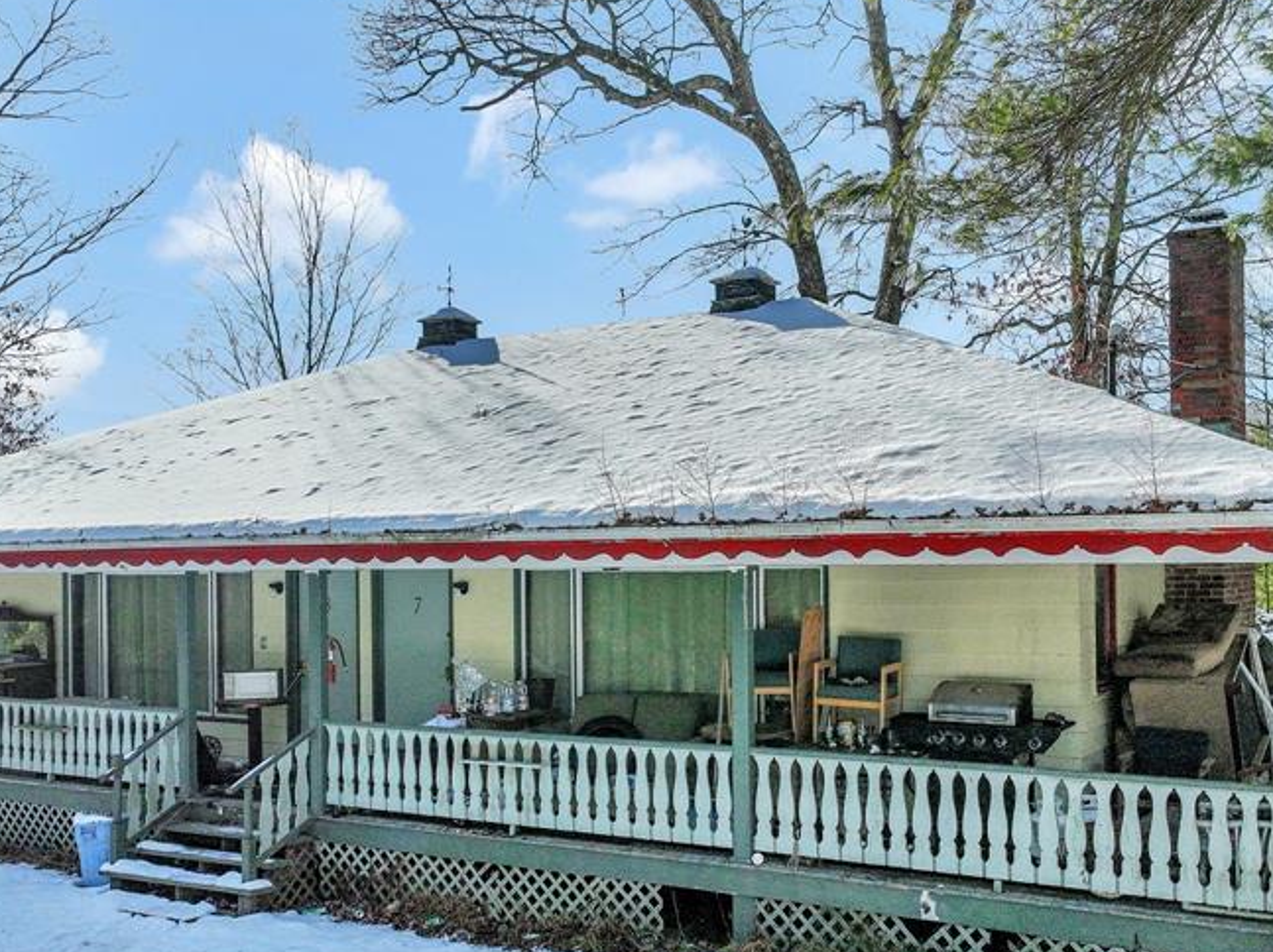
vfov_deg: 37.5
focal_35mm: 38
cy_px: 567
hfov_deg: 49.0
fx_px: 1396
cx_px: 584
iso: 400
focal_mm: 12.29
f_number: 2.8
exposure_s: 1/6400
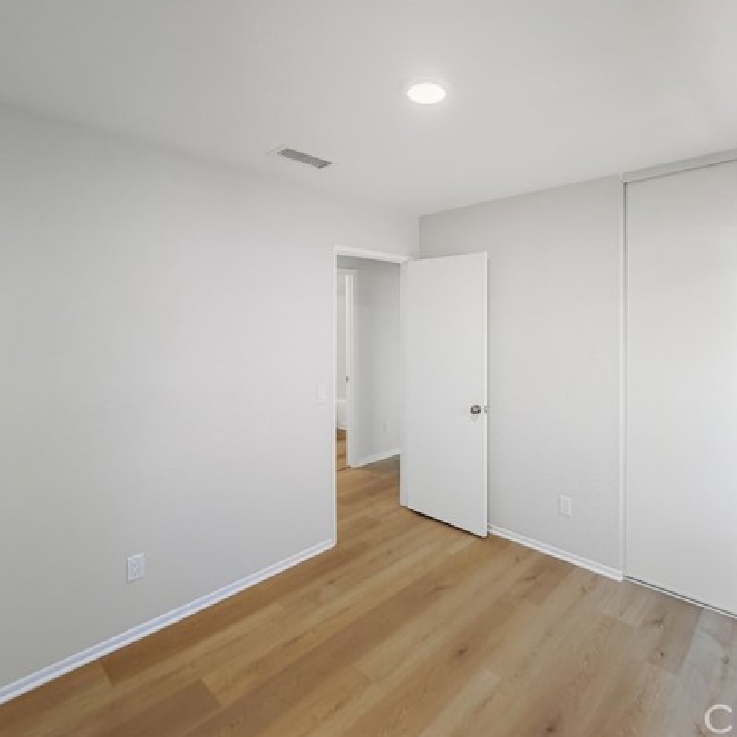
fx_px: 409
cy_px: 362
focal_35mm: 17
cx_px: 429
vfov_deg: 84.0
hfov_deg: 83.3
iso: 250
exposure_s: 1/121
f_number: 2.2
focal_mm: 2.2
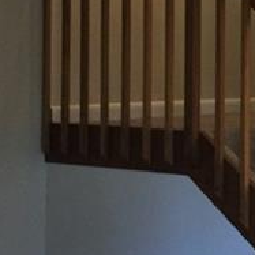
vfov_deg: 16.5
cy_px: 74
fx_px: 875
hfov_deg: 15.5
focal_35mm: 105
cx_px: 367
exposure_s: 1/30
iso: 200
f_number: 2.2
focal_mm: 4.15
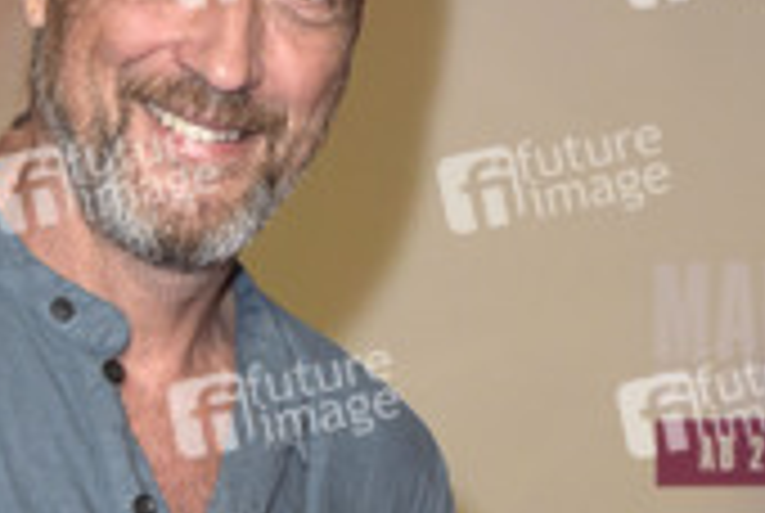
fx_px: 2533
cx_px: 164
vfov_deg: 11.6
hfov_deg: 17.1
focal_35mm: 119
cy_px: 292
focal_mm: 45
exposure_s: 1/200
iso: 800
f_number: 5.6
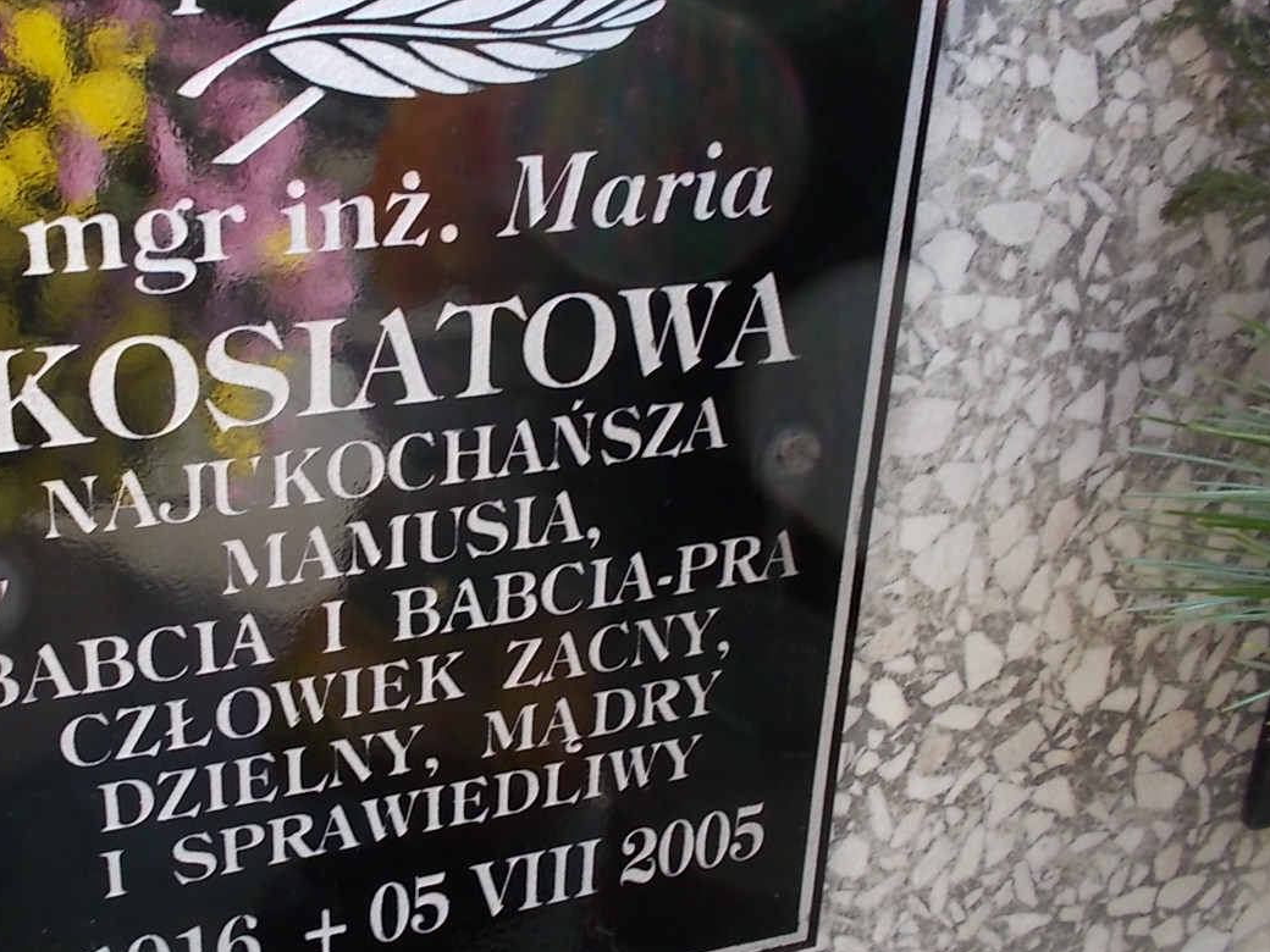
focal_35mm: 40
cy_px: 467
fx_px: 1468
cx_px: 364
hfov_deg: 45.6
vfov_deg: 36.0
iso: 80
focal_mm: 4.6
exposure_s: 1/80
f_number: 3.2
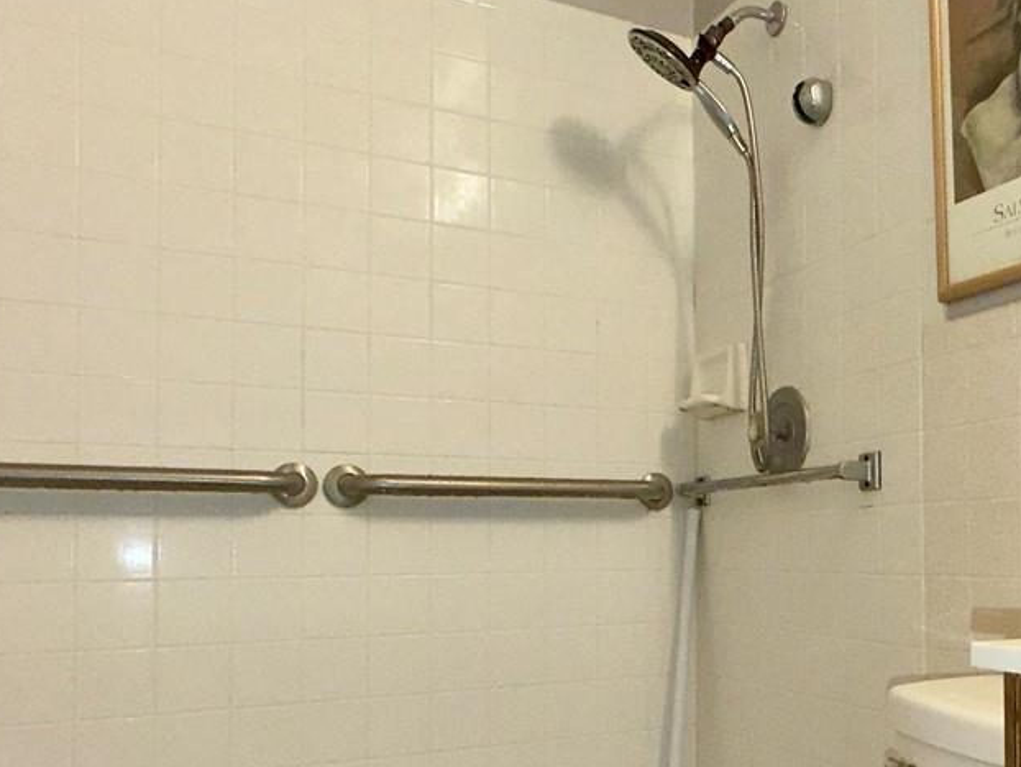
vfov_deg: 39.1
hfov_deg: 48.9
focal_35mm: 36
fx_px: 1062
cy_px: 521
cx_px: 793
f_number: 2.2
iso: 200
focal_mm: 2.22
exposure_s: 1/120
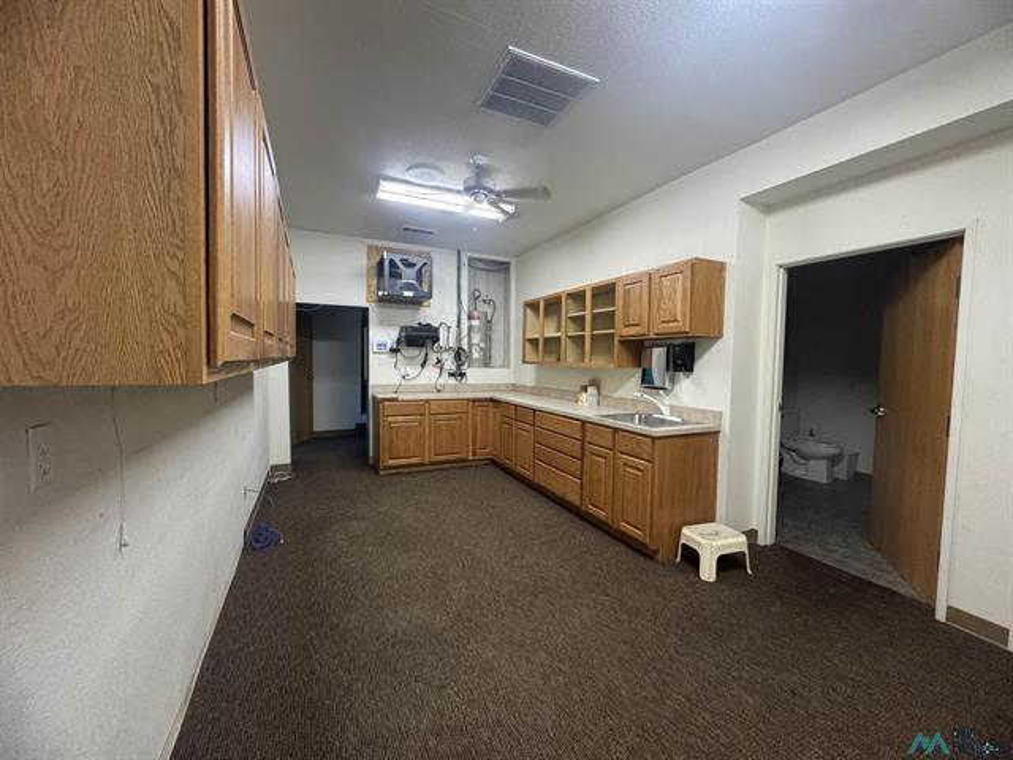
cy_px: 380
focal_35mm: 14
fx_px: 410
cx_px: 506
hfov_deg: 102.1
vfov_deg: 85.7
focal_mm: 2.22
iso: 500
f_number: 2.2
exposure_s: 1/60
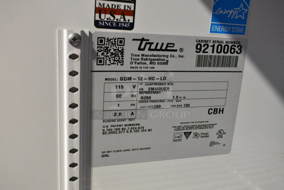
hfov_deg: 49.5
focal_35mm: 39
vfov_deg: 34.3
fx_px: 308
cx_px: 142
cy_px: 95
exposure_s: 1/200
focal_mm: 26
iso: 6400
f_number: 7.1
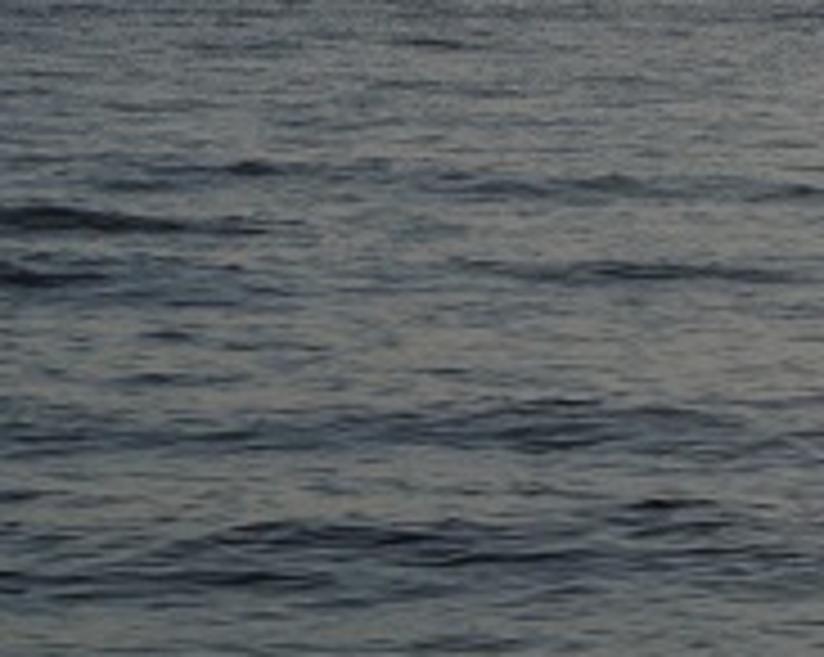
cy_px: -76
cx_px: 1166
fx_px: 7869
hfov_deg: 5.9
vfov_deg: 4.8
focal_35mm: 323
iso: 500
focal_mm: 70
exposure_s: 1/800
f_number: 25
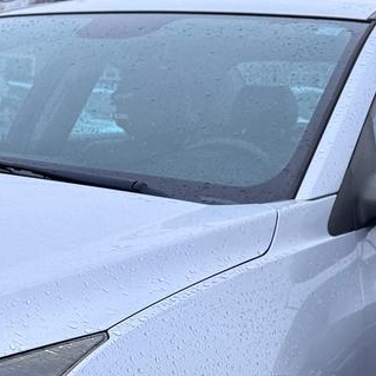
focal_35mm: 85
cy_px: 396
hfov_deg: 19.5
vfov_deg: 19.7
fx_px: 1045
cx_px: -41
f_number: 1.78
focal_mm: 6.76
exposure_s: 1/2105
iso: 80
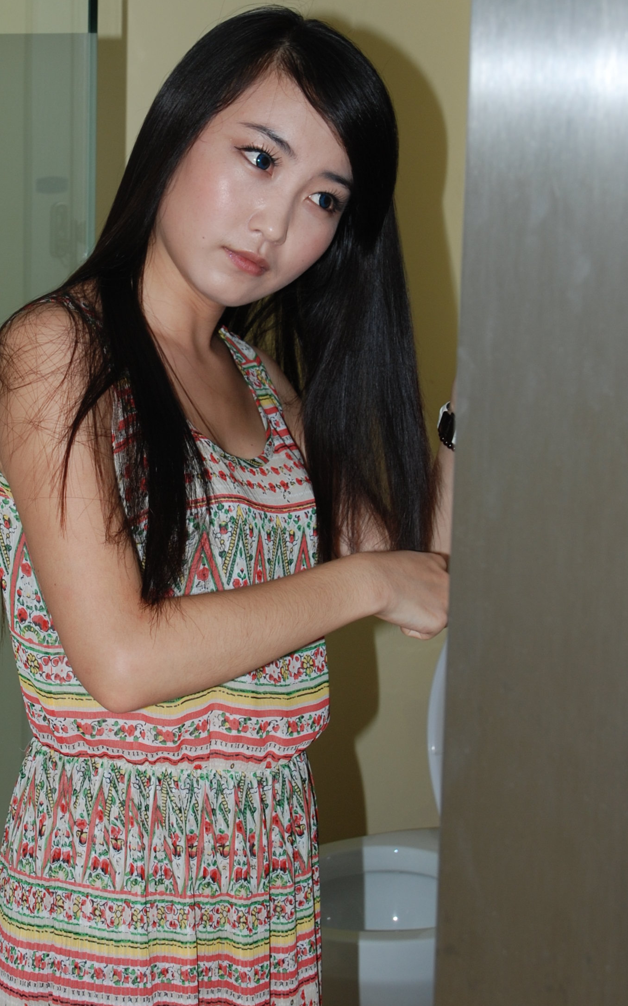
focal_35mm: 71
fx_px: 1945
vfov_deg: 28.8
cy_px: 336
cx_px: 156
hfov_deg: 18.2
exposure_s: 1/200
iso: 100
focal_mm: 26
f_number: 8
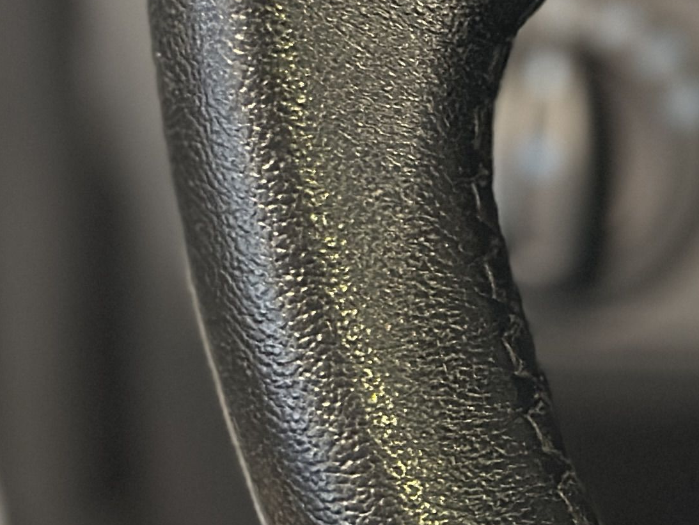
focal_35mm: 177
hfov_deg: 10.7
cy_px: 26
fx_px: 3575
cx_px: 1061
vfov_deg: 8.4
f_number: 1.78
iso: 640
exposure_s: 1/36
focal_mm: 6.86
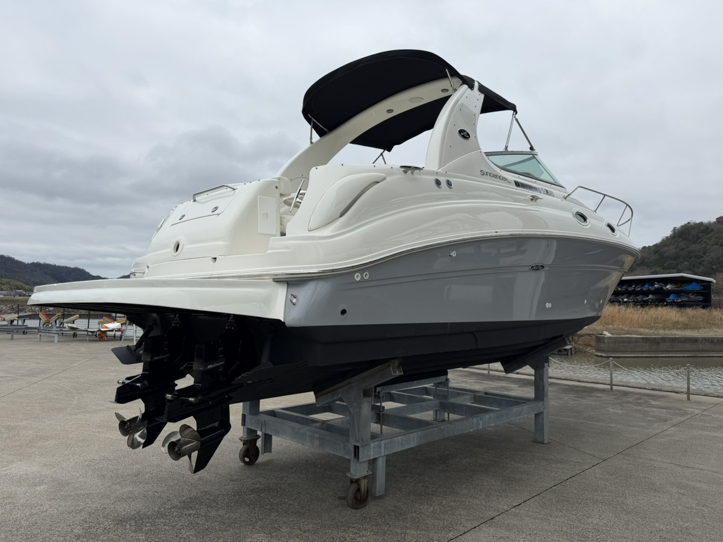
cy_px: 271
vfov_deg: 56.8
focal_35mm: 24
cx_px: 362
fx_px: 501
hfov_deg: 71.6
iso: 80
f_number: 1.78
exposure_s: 1/5319
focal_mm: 6.76
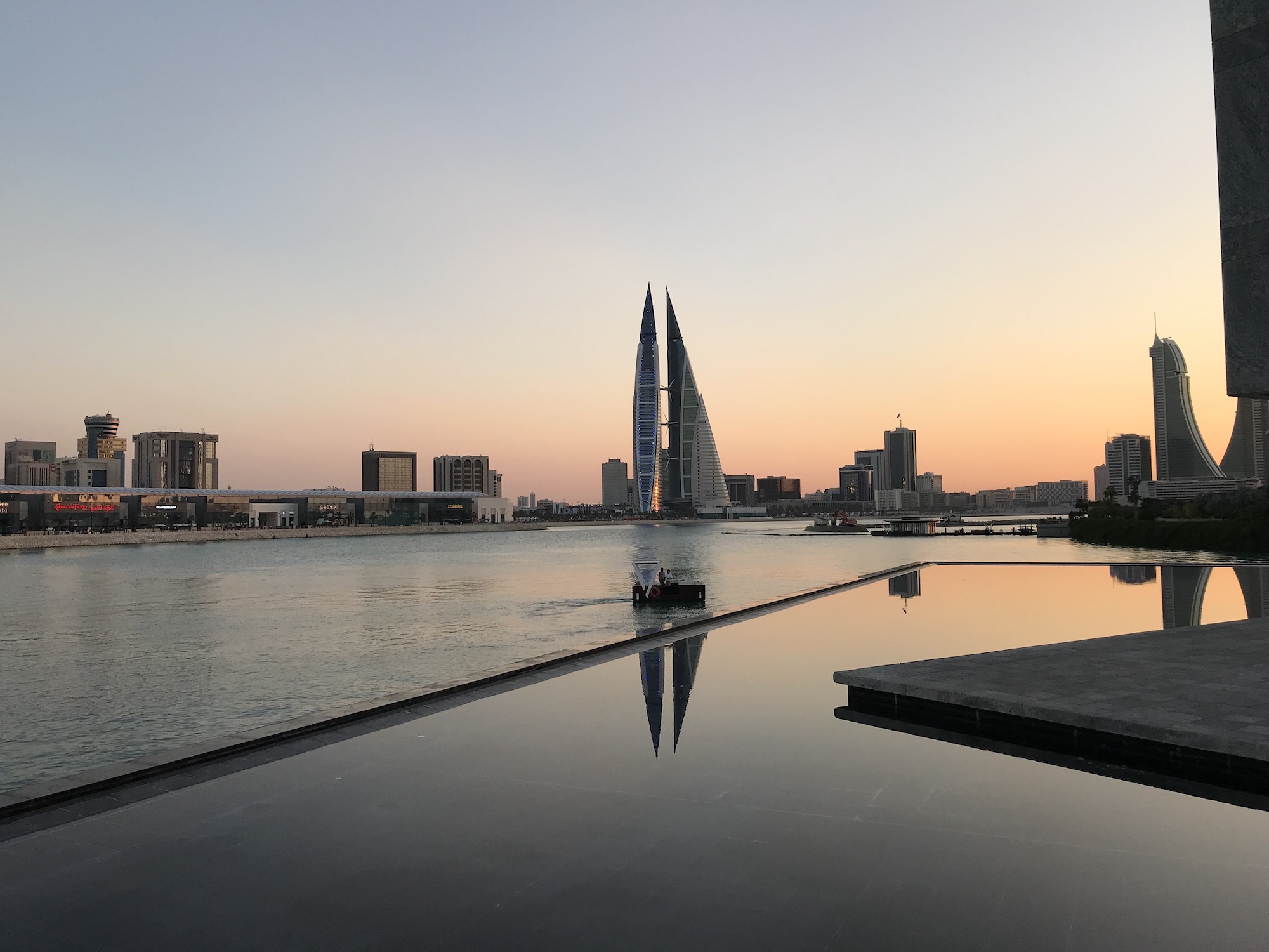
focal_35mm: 28
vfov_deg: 49.7
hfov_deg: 63.4
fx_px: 1026
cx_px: 634
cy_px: 476
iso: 20
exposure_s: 1/529
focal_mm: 3.99
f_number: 1.8
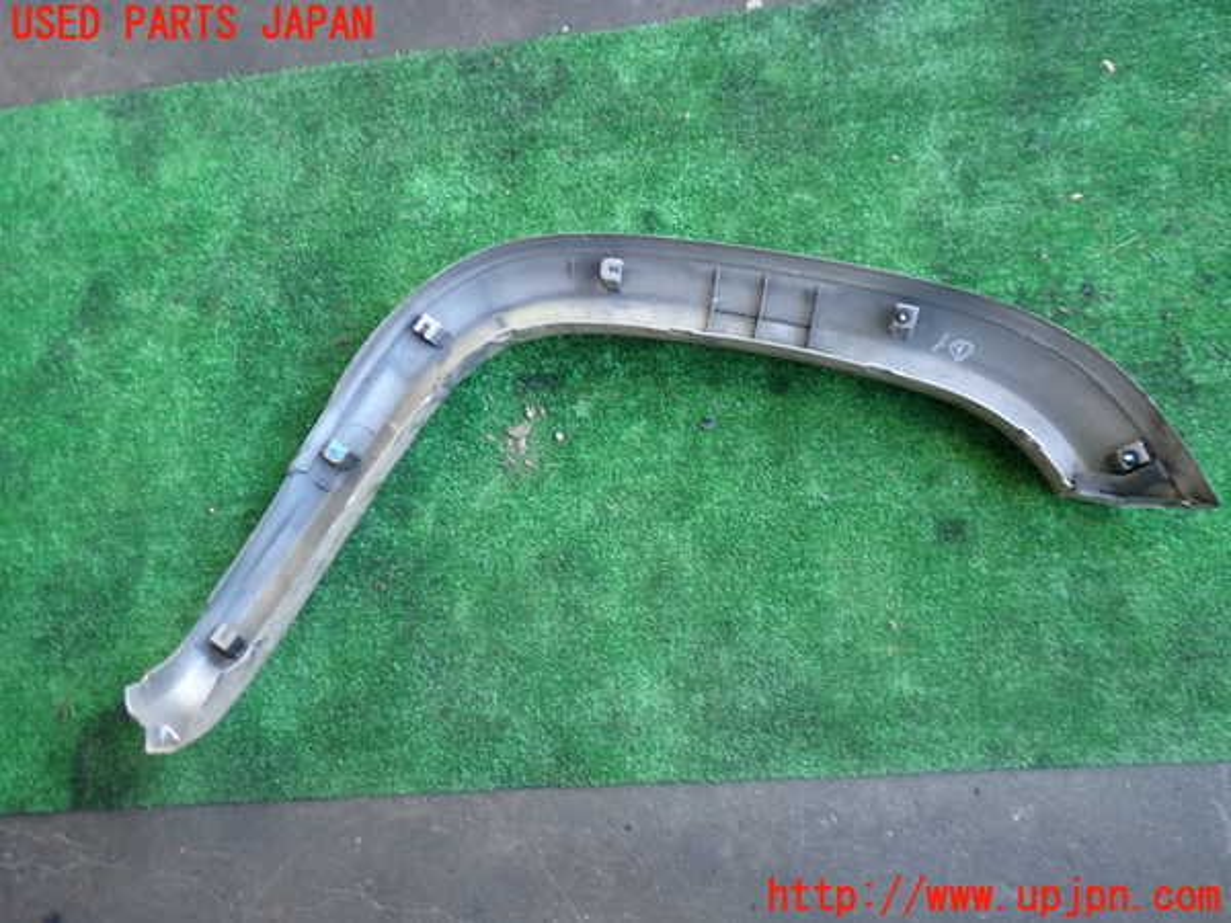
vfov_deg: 46.8
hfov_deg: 60.0
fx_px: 1067
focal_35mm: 30
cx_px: 616
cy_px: 462
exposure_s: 1/40
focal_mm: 5.4
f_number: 2.3
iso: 200
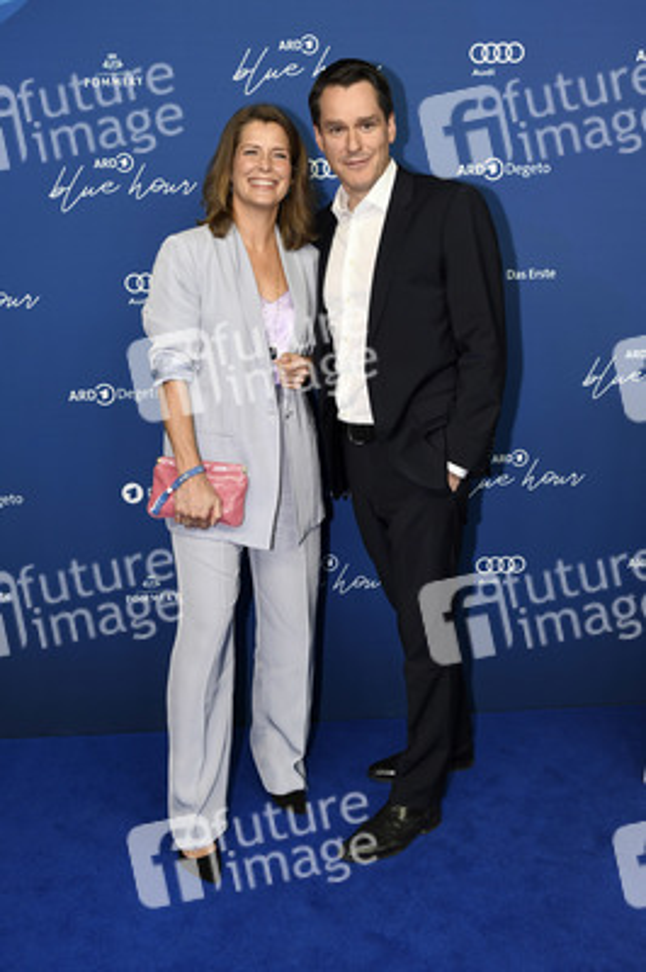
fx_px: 836
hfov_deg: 42.3
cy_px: 486
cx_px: 323
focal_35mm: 31
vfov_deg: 60.3
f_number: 4
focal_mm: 31
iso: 640
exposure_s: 1/320
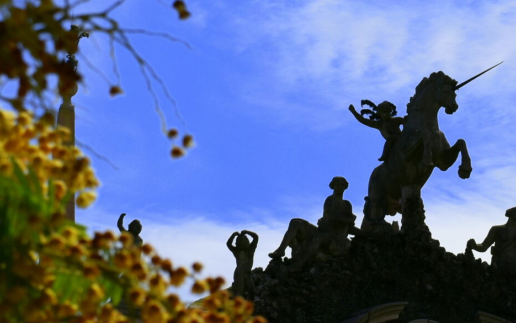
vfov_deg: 9.6
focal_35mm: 137
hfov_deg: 15.2
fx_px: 1931
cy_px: 193
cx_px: 373
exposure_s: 1/640
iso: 125
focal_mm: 35
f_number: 13
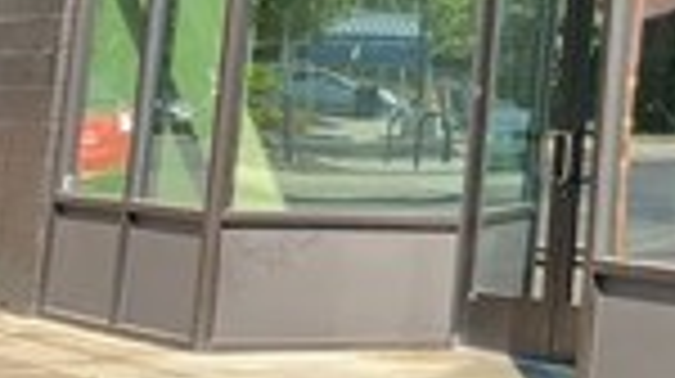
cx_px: 1364
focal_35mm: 121
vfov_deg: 9.5
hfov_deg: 14.6
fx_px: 2163
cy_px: -297
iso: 25
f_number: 1.8
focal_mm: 4.25
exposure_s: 1/327
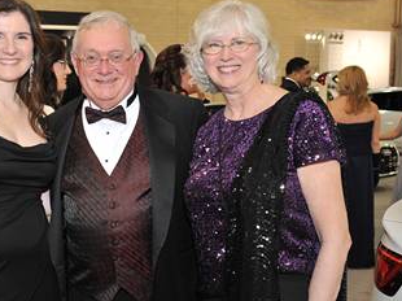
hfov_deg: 32.8
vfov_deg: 25.1
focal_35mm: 58
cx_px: 112
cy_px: 187
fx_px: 673
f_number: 5.6
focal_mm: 34
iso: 1250
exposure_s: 1/100
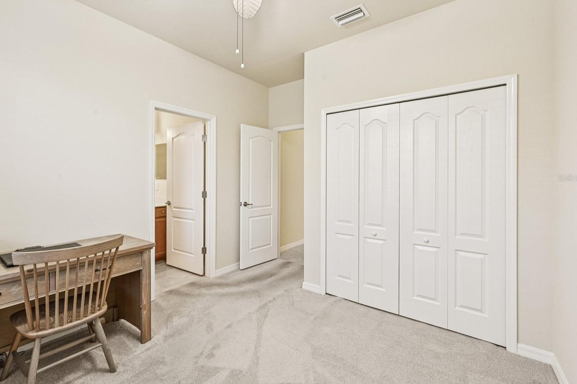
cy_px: 178
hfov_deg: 96.6
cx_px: 265
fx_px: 256
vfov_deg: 73.5
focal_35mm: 16
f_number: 8
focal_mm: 14
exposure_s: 1/20
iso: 400
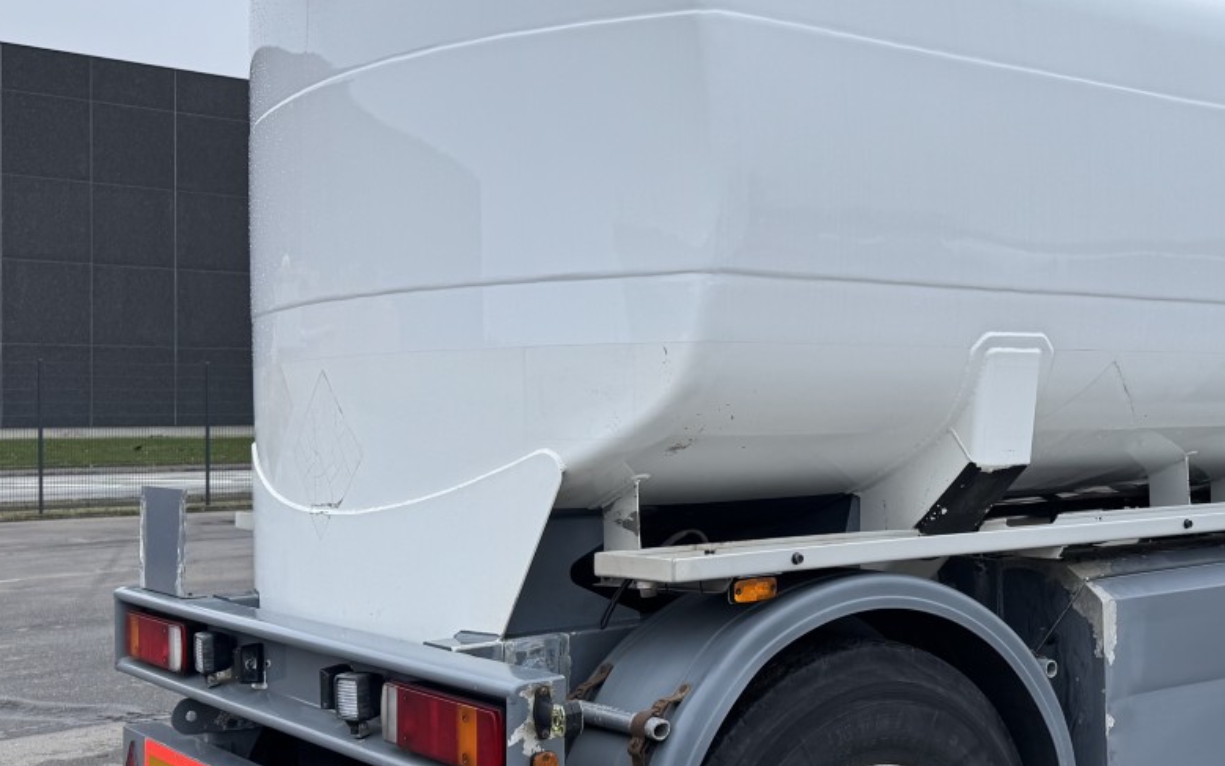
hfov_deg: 41.5
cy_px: 393
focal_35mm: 47
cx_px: 910
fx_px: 1569
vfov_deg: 27.4
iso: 80
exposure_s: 1/1151
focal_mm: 6.76
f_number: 1.78
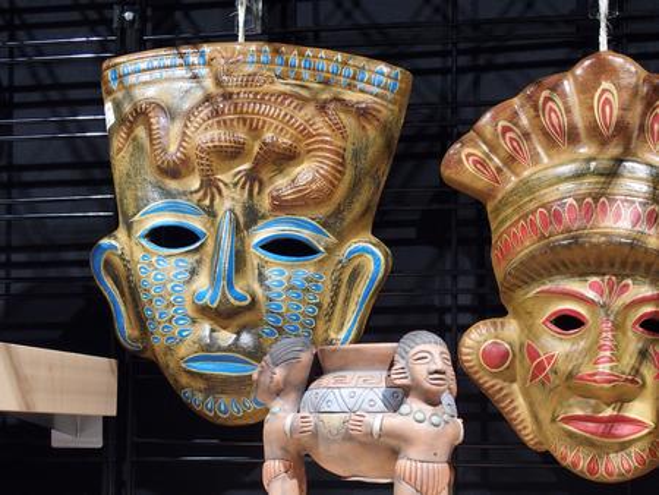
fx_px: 1295
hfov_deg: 28.5
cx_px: 330
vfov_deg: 21.6
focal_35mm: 68
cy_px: 248
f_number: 2.8
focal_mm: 14.5
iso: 800
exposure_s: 1/25
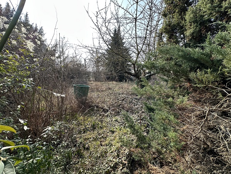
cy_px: 87
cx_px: 116
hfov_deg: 102.1
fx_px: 93
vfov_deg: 85.7
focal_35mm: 14
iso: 40
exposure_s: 1/556
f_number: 2.2
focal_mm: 2.22
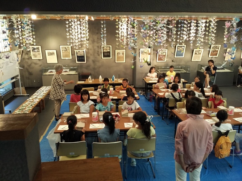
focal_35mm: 30
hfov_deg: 60.0
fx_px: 210
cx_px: 121
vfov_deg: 46.8
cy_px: 90
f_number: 2
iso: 357
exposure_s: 1/25
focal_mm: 4.12
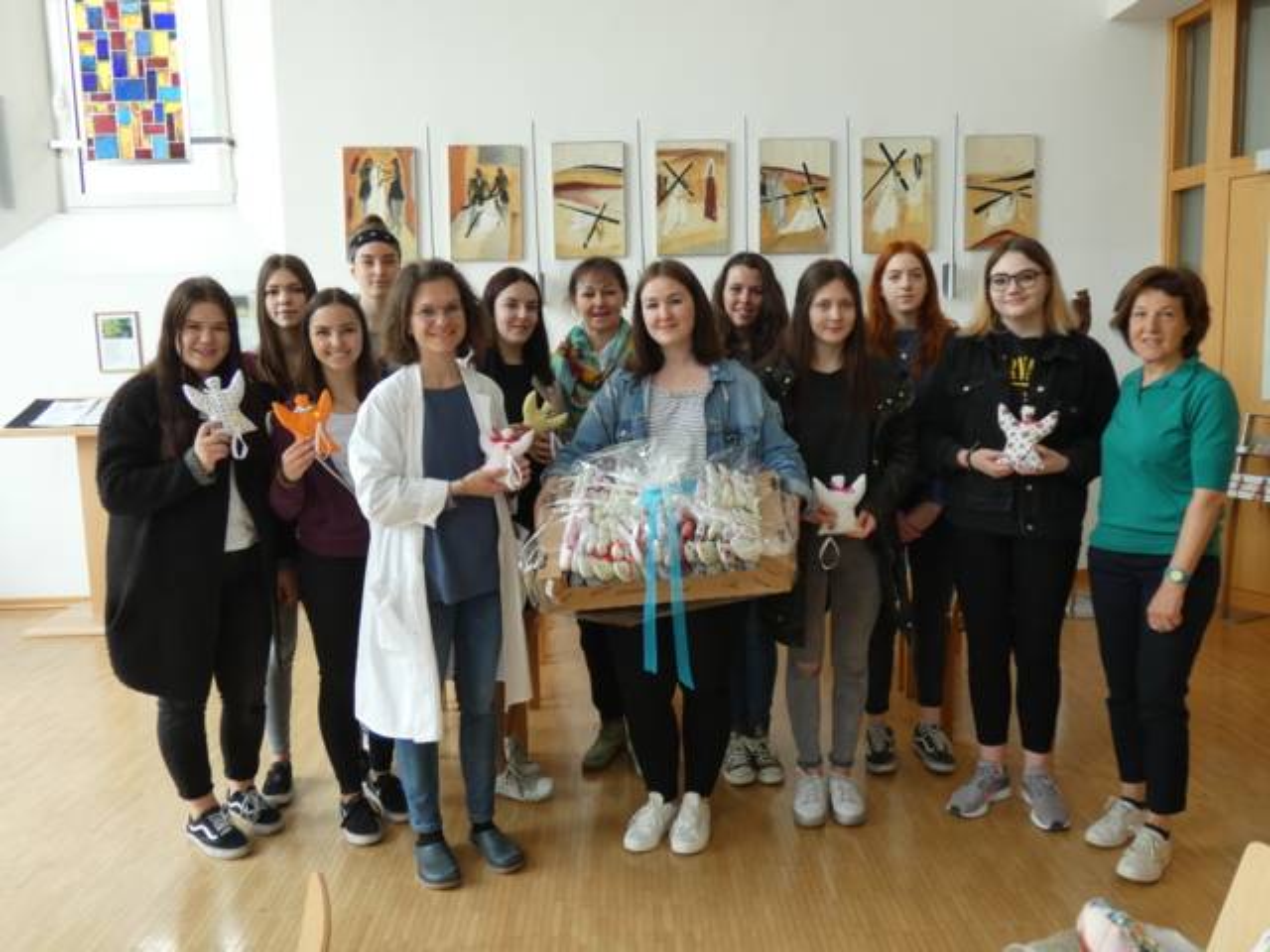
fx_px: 1101
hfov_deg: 60.0
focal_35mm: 30
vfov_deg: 46.8
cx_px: 635
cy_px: 476
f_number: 3.3
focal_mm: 5.3
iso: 200
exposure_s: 1/80
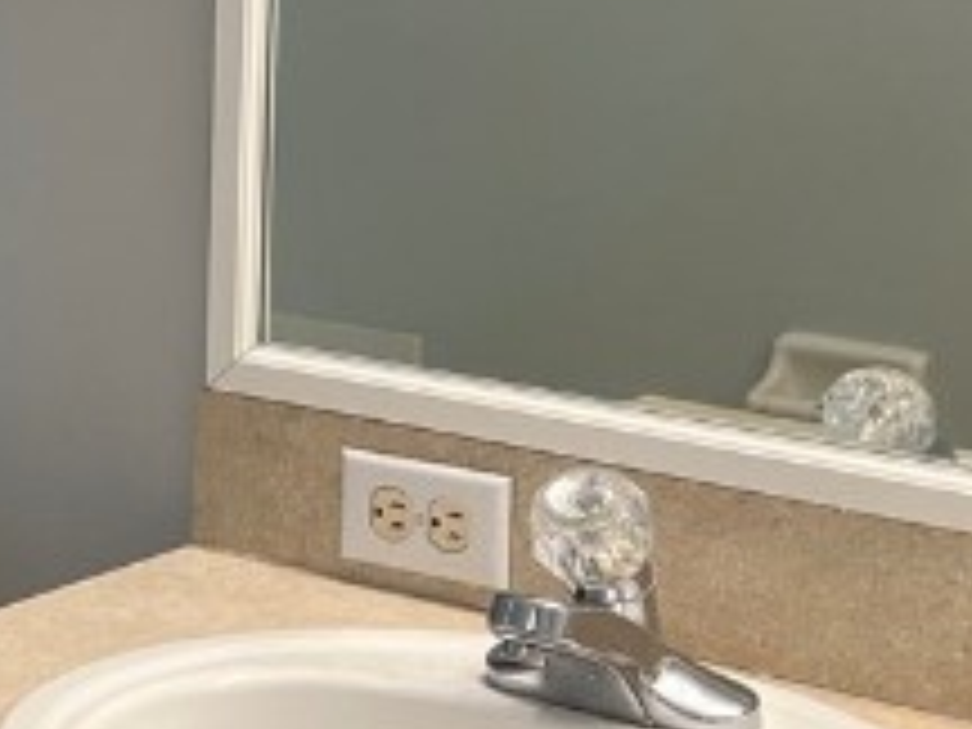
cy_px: 261
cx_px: -414
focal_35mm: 123
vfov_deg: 12.0
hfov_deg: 15.0
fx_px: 3454
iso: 80
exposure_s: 1/120
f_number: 1.5
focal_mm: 5.7
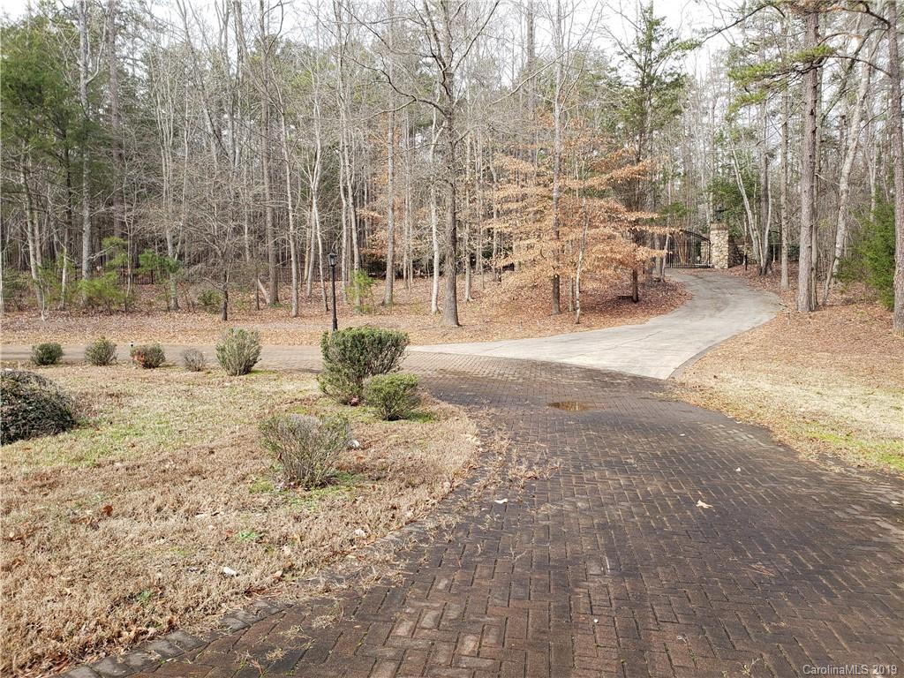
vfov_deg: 53.1
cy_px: 339
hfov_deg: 67.3
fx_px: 679
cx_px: 452
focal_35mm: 26
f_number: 2.4
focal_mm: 4.3
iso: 50
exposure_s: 1/210
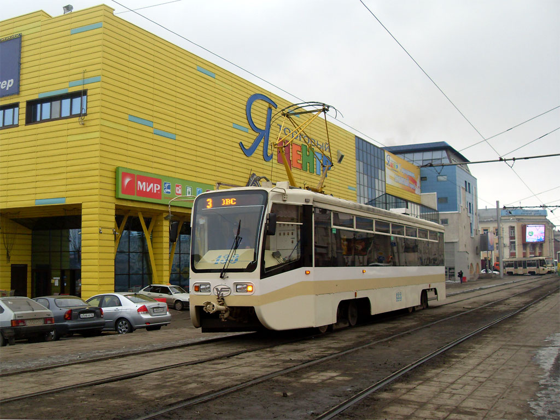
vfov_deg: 38.7
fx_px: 599
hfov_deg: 50.1
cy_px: 210
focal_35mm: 37
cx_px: 280
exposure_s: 1/350
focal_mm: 6.3
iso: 80
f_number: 2.8
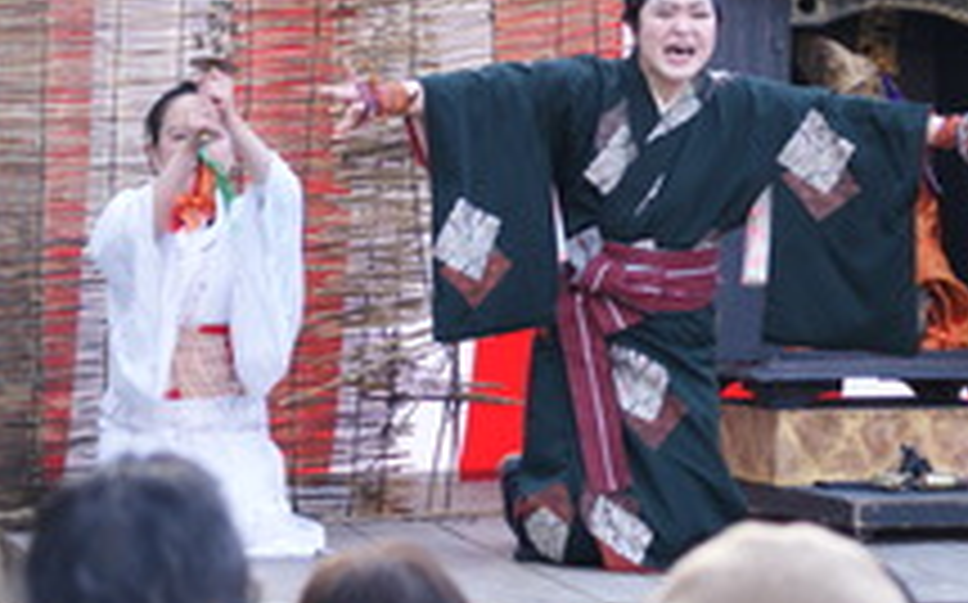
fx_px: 6378
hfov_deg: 8.7
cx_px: 675
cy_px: 83
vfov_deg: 5.4
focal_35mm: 242
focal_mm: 85
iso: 400
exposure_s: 1/60
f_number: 4
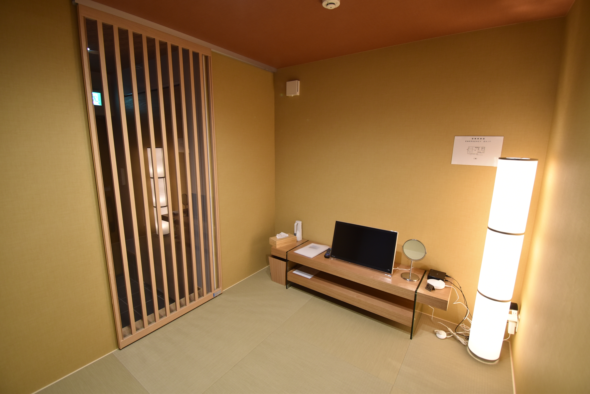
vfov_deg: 77.4
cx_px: 295
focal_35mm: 15
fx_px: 246
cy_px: 197
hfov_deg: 100.3
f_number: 4.5
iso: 400
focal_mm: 10
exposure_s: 1/20
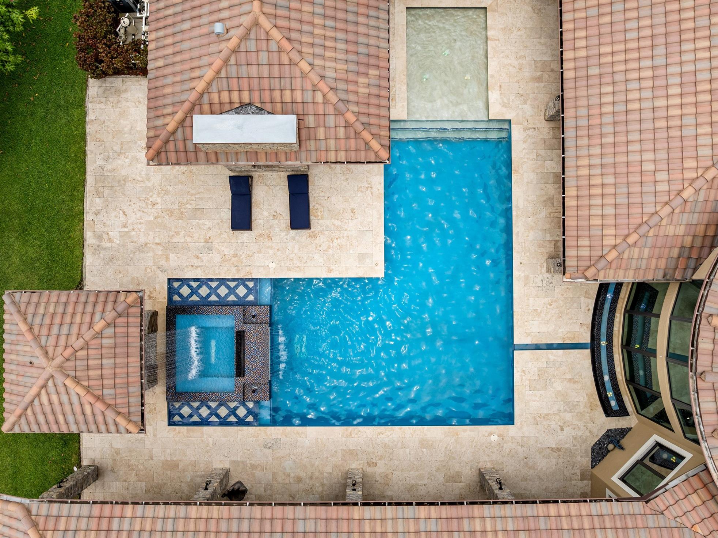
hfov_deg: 69.4
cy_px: 267
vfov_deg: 54.8
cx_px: 357
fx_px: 518
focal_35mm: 25
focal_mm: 12.29
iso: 100
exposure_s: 1/1000
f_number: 2.8
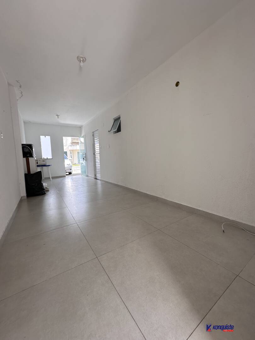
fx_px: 138
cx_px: 128
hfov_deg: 85.7
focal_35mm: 14
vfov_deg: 102.1
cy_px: 170
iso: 40
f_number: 2.2
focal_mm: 2.22
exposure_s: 1/185
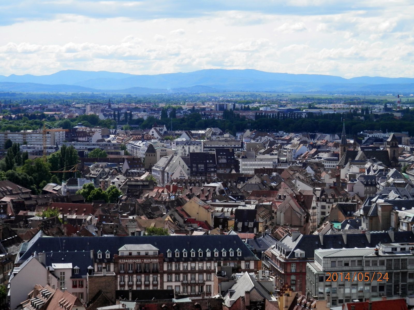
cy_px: 155
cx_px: 207
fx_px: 1052
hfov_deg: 22.3
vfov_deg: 16.8
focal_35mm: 88
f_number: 4.8
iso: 80
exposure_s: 1/640
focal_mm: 15.8
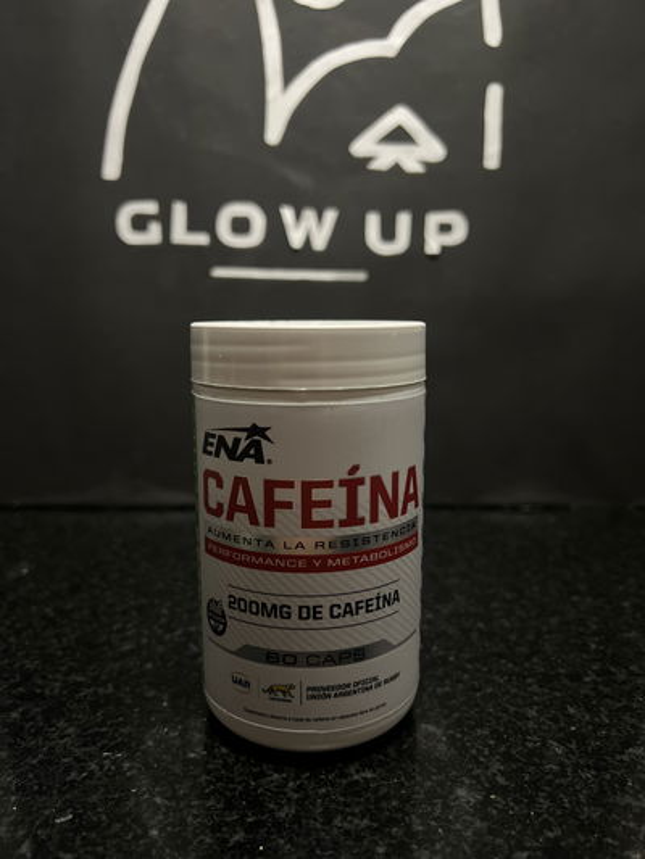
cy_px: 430
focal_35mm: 26
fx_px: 646
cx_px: 322
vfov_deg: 67.3
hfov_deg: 53.1
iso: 800
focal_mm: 5.7
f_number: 1.5
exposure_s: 1/30
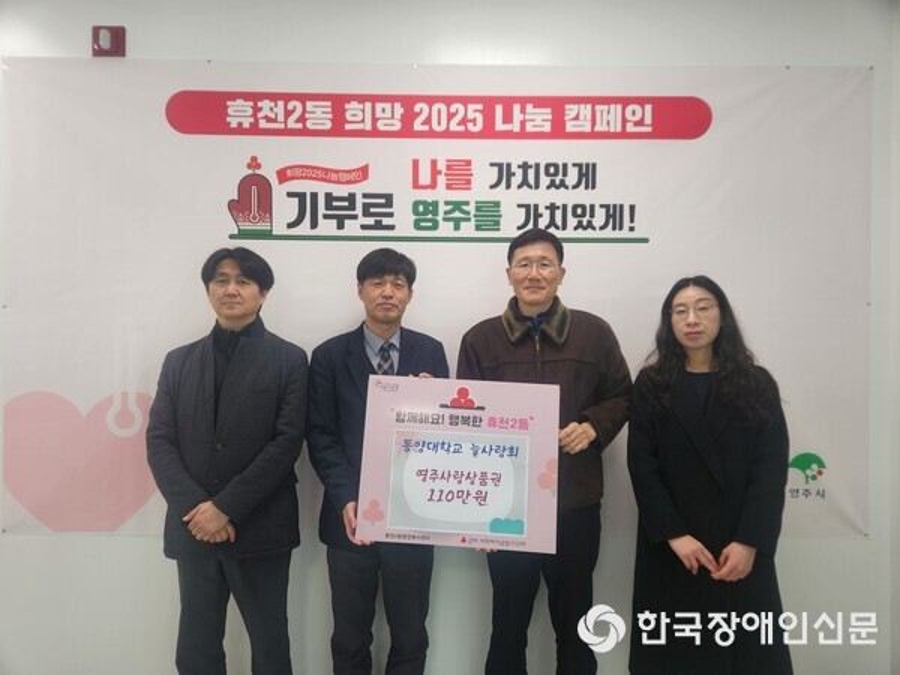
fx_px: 598
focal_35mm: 23
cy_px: 338
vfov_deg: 58.9
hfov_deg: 73.9
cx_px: 450
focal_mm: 5.4
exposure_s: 1/120
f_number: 1.8
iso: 64
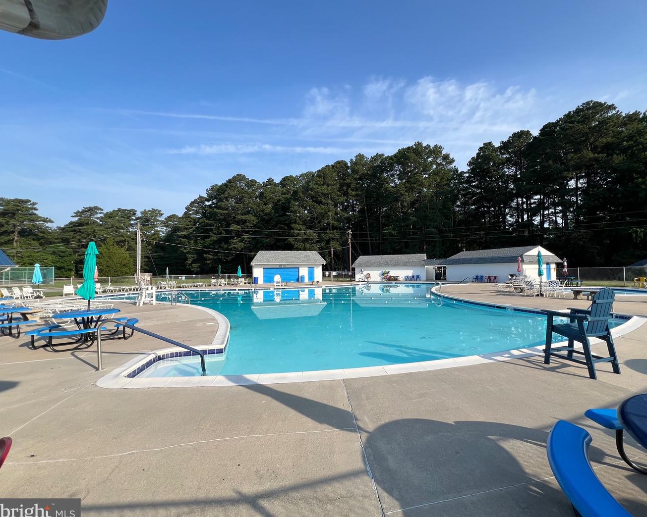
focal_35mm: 14
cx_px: 351
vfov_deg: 88.0
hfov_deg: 100.5
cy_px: 259
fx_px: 268
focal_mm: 1.57
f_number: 1.8
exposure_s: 1/1179
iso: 32
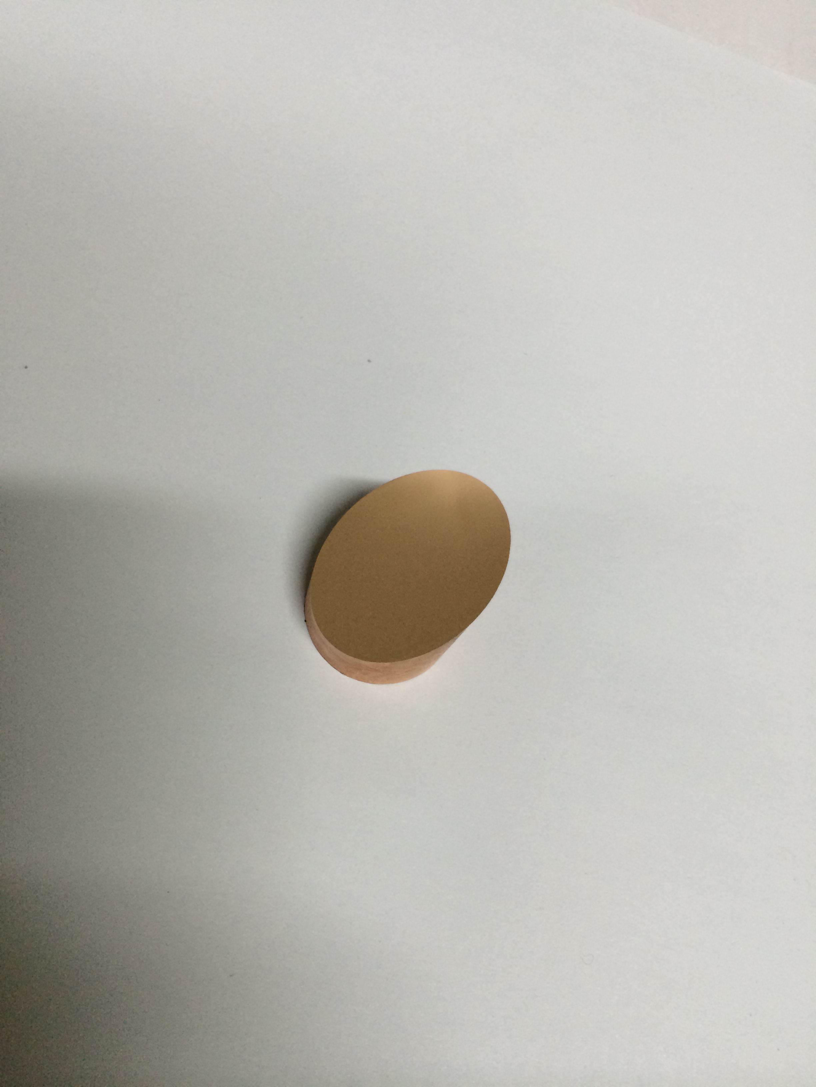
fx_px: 943
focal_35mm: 30
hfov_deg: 46.8
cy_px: 544
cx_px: 408
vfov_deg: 60.0
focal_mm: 4.12
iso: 160
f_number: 2.2
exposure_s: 1/33
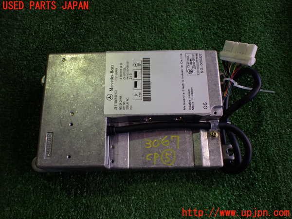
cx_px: 146
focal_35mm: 30
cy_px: 110
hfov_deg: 60.0
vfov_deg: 46.8
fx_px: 253
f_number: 2.3
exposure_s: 1/125
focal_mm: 5.4
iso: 200
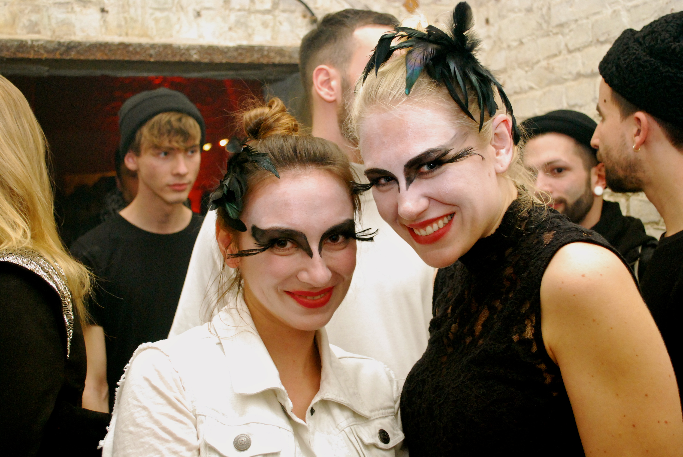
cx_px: 342
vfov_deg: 28.2
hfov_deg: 41.1
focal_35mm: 48
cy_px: 228
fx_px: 912
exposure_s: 1/60
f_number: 4.8
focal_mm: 32
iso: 1600
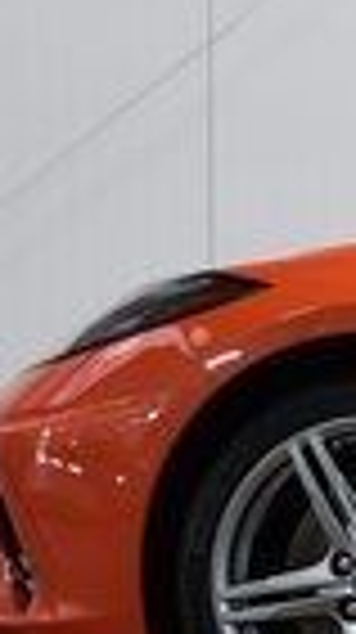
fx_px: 3855
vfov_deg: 9.4
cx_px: 1298
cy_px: 357
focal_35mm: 229
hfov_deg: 4.9
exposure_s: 1/20
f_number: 6.3
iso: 400
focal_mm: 32
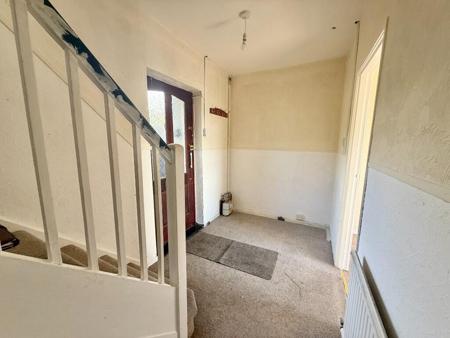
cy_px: 169
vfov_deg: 85.7
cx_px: 225
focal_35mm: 14
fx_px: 182
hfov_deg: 102.1
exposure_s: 1/99
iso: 160
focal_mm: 2.22
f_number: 2.2
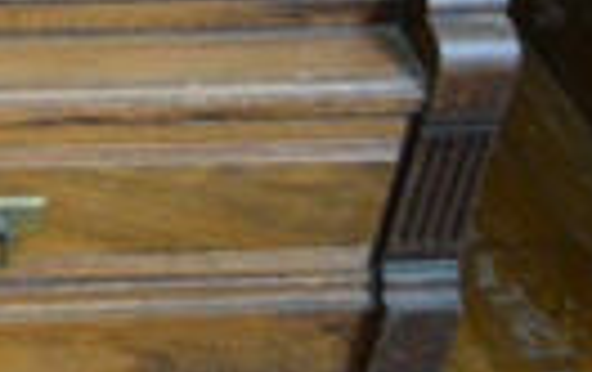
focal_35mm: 139
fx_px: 2246
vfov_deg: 8.9
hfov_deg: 12.9
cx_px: -635
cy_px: -376
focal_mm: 20
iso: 2000
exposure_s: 1/30
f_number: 3.8
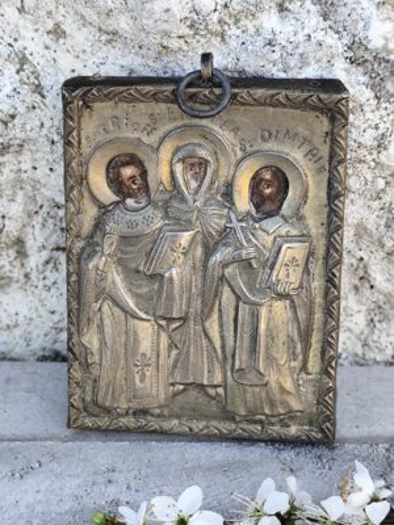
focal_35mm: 93
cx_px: 197
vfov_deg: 21.1
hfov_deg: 15.9
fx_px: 1411
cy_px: 262
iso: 64
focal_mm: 6.19
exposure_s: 1/100
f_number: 1.65
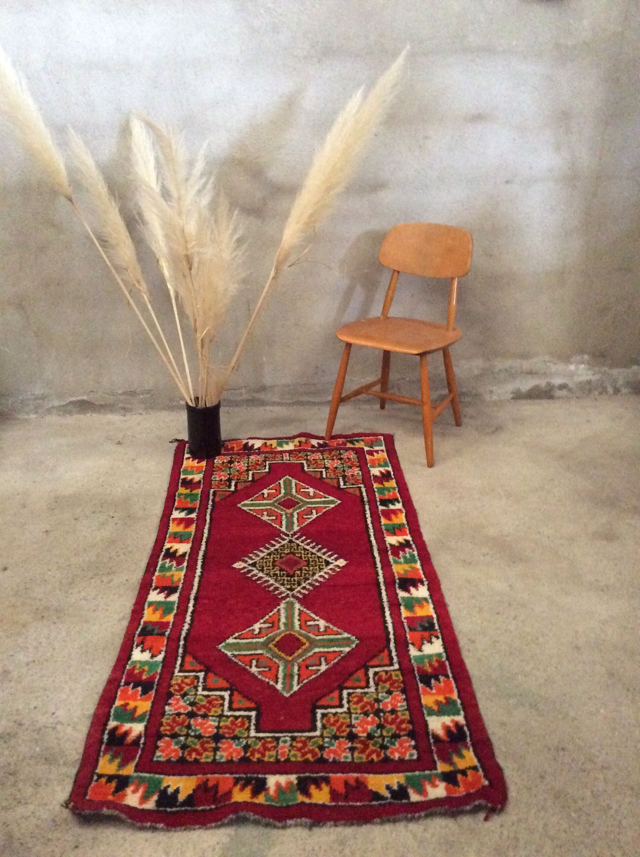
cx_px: 320
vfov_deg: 56.9
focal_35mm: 32
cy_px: 428
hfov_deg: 44.1
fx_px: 791
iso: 640
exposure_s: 1/17
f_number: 2.4
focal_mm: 3.3
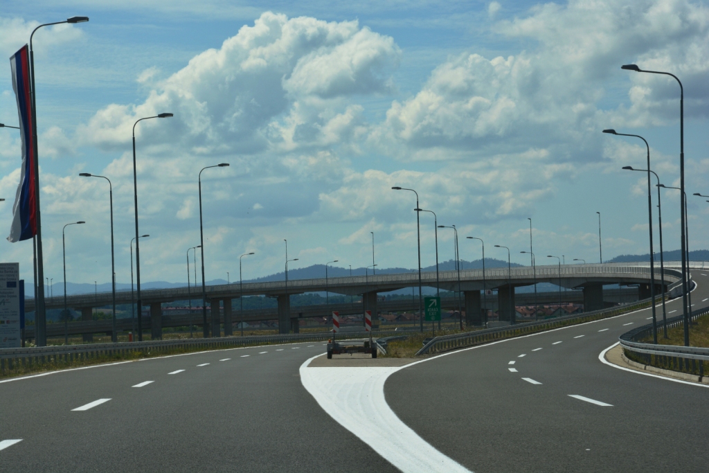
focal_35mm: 128
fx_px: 2511
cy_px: 236
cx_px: 354
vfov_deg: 10.8
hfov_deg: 16.1
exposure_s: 1/500
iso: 200
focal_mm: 85
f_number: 10
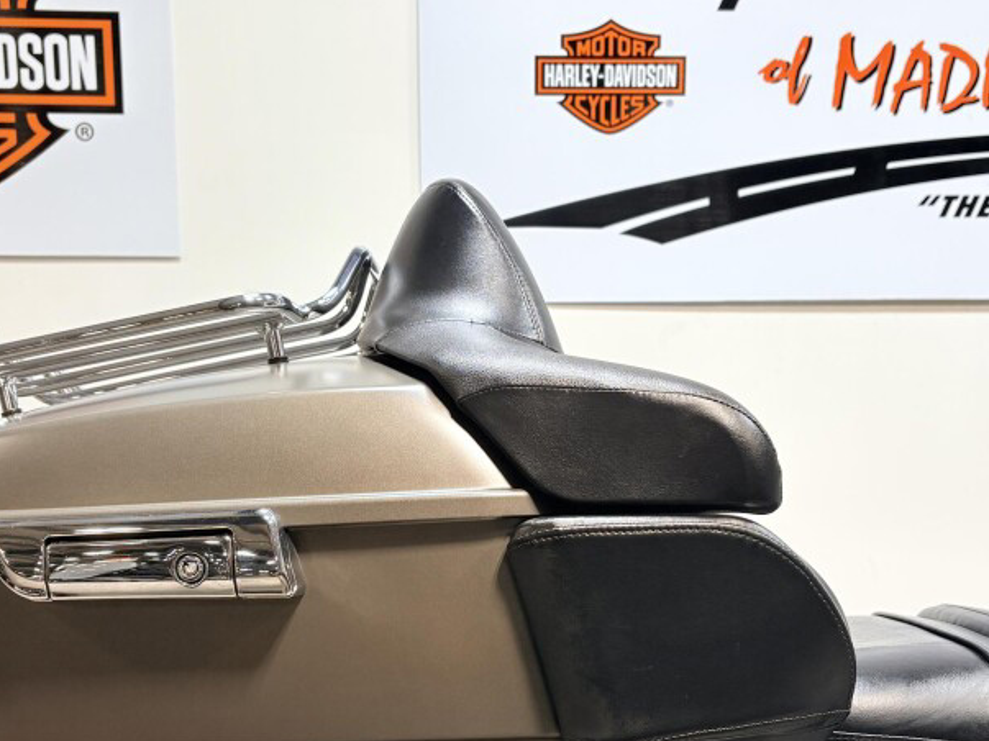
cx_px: 526
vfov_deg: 31.3
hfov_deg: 41.2
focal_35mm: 46
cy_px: 484
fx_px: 1314
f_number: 1.6
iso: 50
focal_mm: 5.96
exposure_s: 1/120
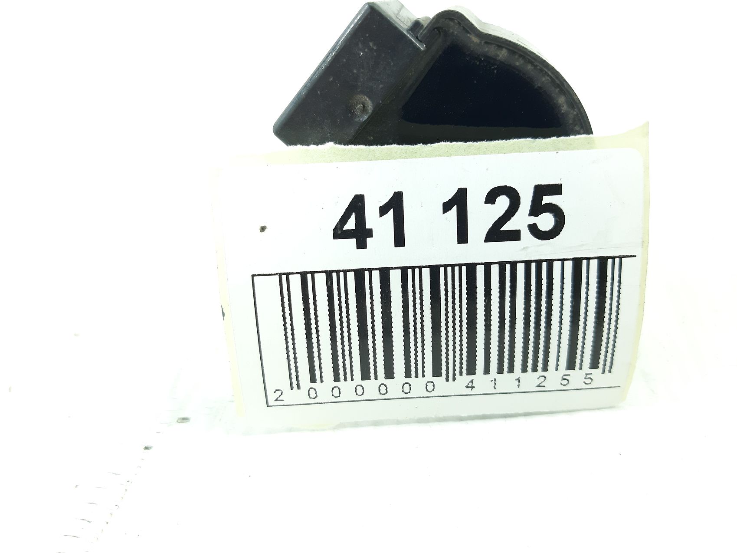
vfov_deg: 51.3
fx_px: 575
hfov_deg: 65.3
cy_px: 276
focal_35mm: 27
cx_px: 368
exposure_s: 1/50
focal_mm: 3.93
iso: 125
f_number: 1.7
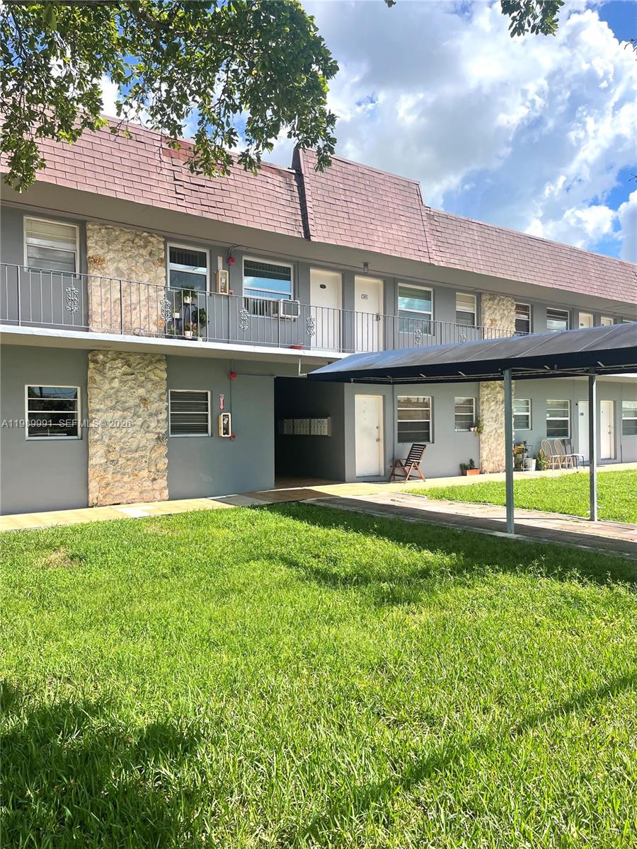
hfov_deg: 53.1
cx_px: 318
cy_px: 424
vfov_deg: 67.3
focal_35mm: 26
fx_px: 638
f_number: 1.6
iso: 32
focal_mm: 4.2
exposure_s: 1/2451
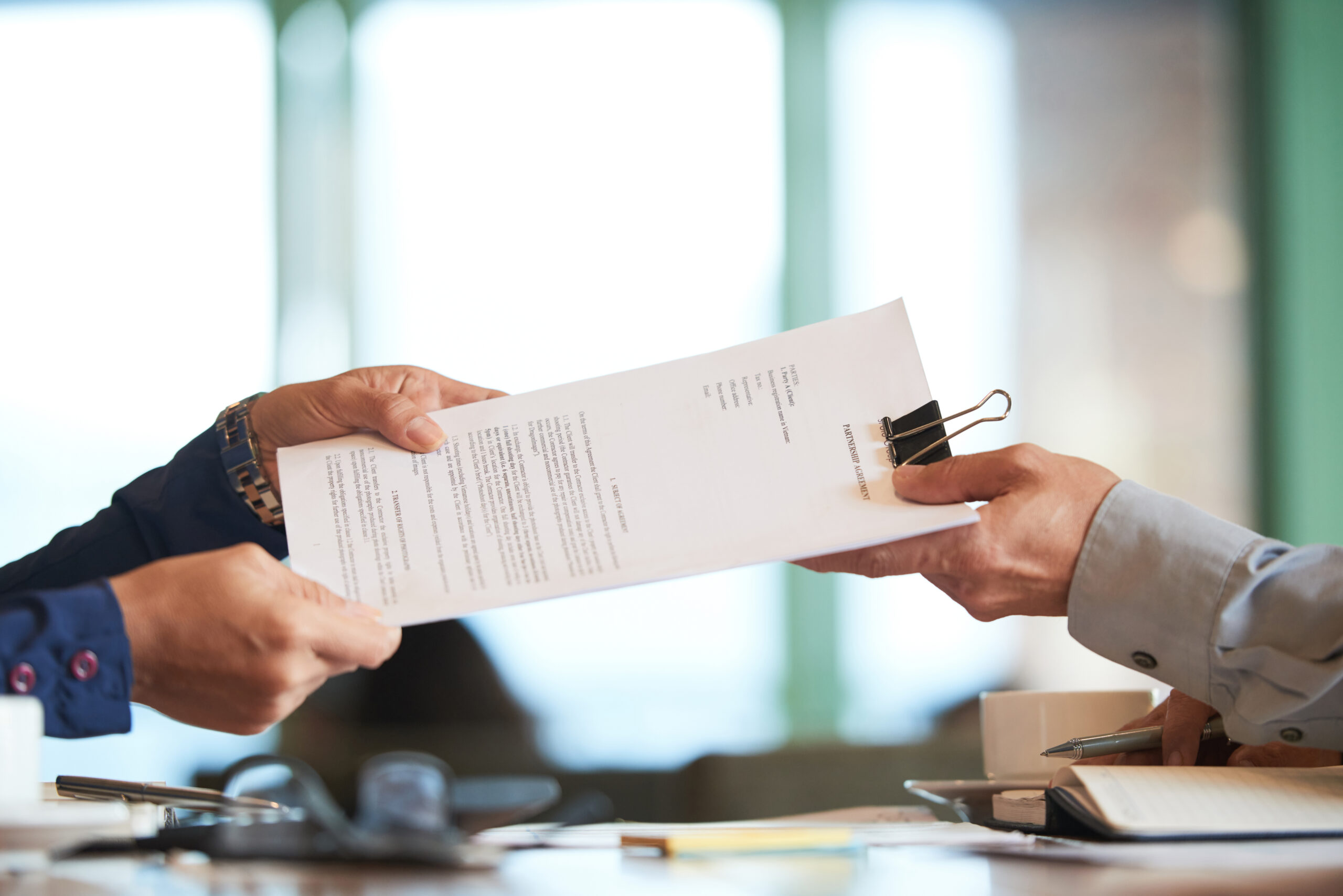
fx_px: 6156
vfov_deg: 8.3
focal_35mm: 165
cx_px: 672
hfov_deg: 12.4
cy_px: 448
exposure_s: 1/160
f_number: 3.5
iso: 640
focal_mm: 165
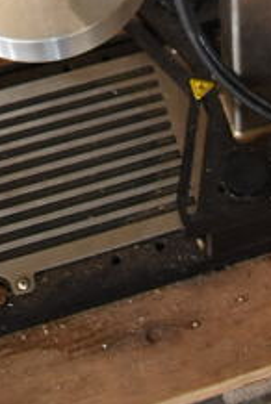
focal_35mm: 113
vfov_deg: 15.5
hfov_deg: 12.1
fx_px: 1272
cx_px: 223
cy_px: -322
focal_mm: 18
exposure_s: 1/30
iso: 450
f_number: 3.5
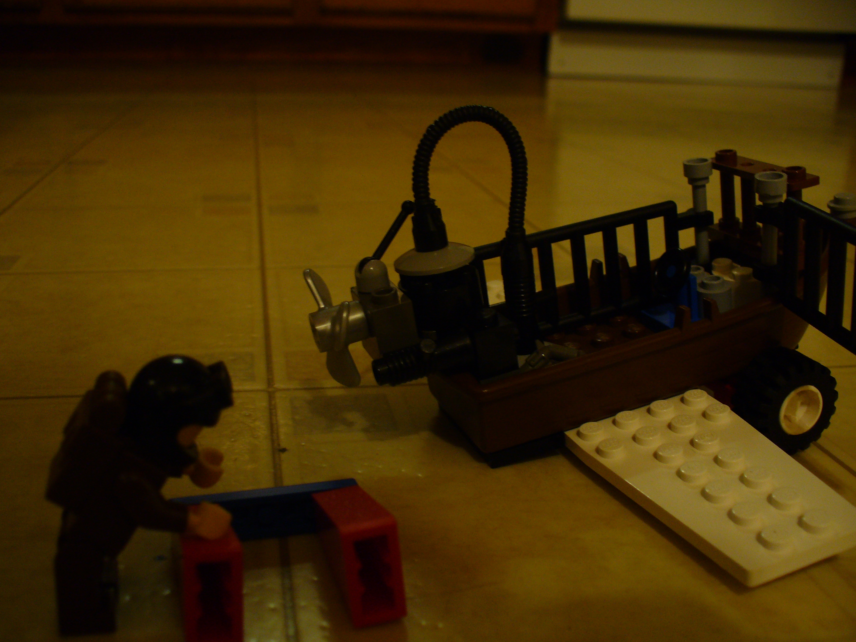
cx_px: 428
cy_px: 321
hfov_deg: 50.1
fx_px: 915
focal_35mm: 37
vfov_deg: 38.7
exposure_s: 1/8
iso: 100
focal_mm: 6.1
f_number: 2.8
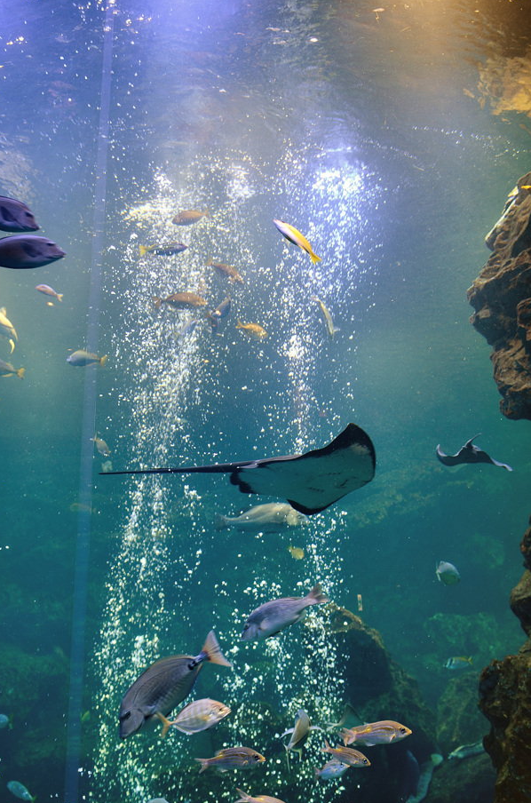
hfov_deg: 38.7
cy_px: 402
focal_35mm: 34
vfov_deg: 55.9
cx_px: 250
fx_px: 756
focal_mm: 20
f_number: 2.8
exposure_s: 1/40
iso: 100
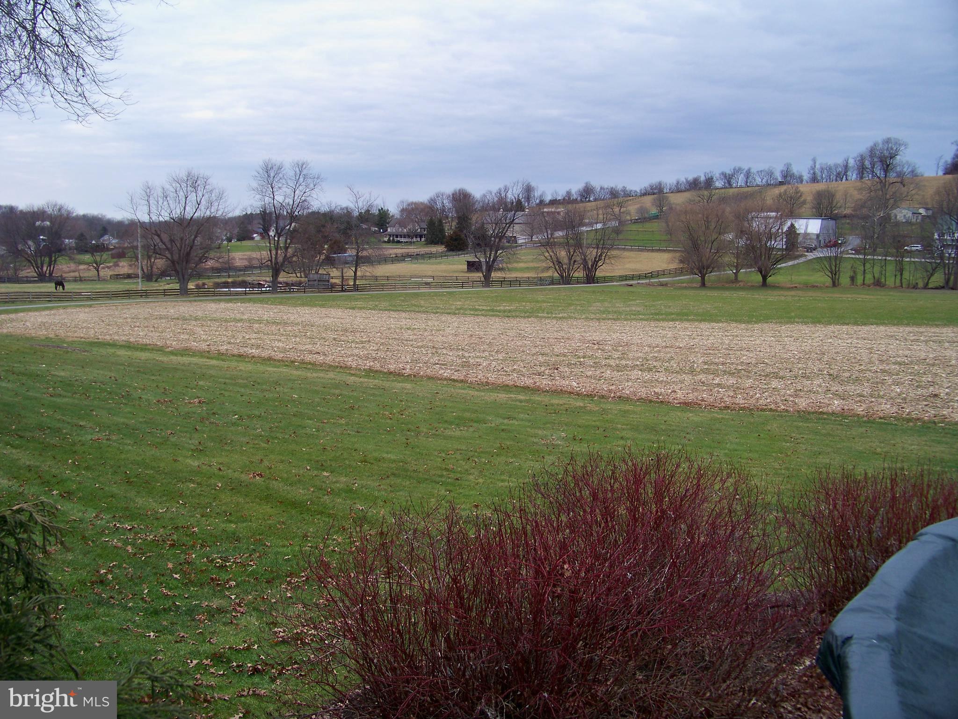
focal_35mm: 33
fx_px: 913
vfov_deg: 42.9
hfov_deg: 55.4
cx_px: 479
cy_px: 360
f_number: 2.8
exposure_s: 1/160
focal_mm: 5.85
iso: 64
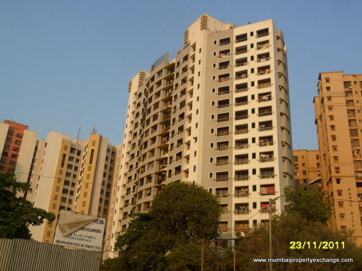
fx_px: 387
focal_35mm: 37
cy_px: 136
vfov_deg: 38.7
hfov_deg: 50.1
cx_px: 181
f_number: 4
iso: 100
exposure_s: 1/500
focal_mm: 6.6
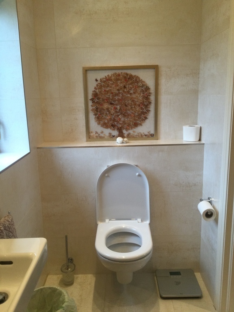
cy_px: 156
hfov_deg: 45.4
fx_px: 279
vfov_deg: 58.4
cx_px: 117
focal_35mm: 31
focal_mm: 3.3
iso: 64
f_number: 2.4
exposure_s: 1/33
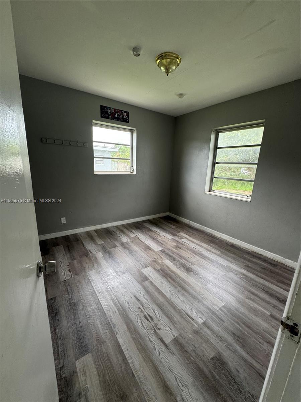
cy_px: 201
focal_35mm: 14
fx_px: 162
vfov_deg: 102.1
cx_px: 150
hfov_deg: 85.7
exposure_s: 1/99
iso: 160
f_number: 2.2
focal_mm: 2.22
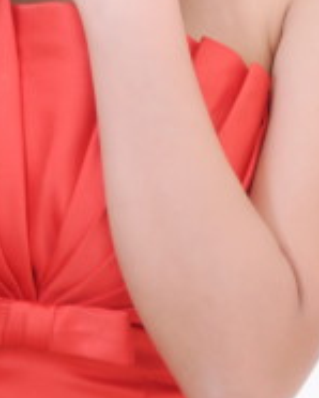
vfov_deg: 6.2
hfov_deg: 5.0
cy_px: -60
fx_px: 3634
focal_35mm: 308
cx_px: 121
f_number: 5.6
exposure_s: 1/100
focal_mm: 85
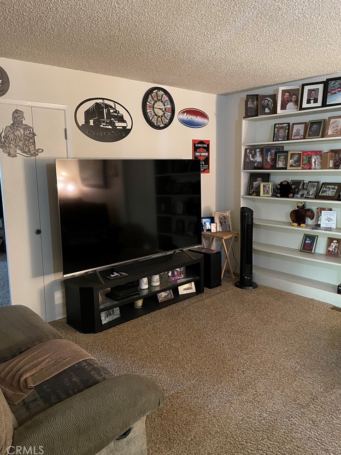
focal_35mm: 27
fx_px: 354
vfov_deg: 65.3
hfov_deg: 51.4
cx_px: 170
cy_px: 221
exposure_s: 1/30
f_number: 1.6
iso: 640
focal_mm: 4.2
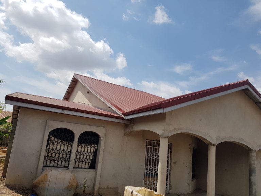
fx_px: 196
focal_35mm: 26
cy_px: 98
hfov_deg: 67.3
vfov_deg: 53.1
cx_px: 130
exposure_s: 1/4784
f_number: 1.7
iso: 50
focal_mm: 4.2
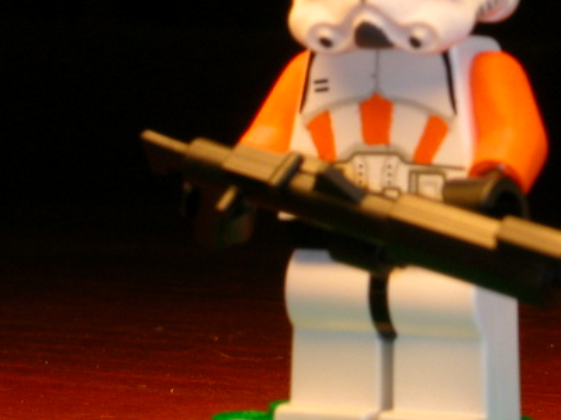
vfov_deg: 8.3
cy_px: 112
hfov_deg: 11.1
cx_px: 391
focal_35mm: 178
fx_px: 2884
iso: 100
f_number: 8
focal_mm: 16.8
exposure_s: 1/30
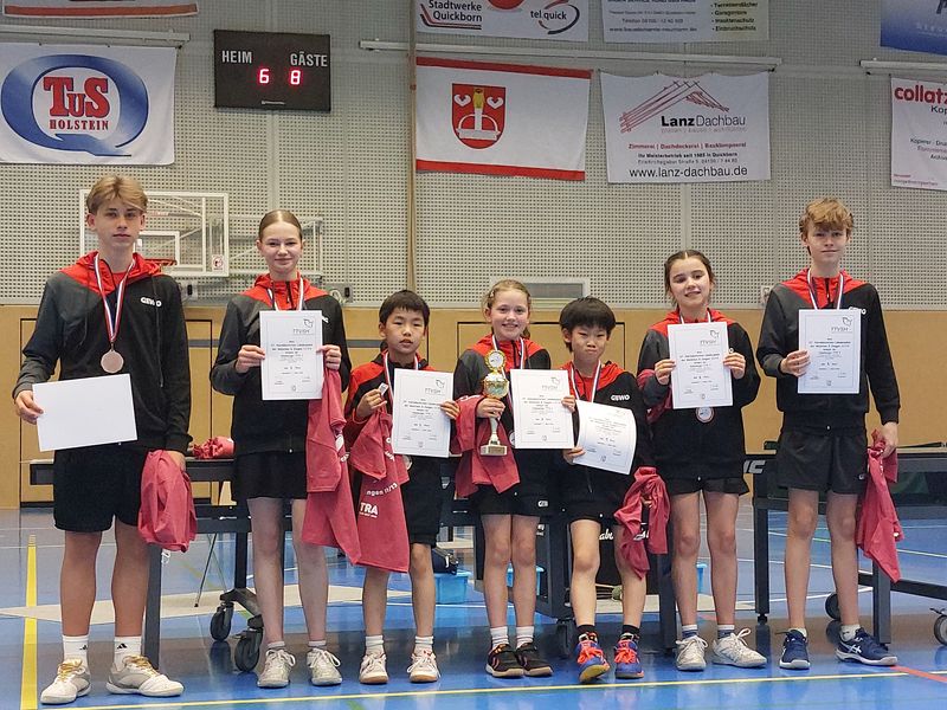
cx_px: 474
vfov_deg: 54.9
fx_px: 684
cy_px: 355
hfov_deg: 69.4
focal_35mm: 25
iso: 250
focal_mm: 5.23
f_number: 1.8
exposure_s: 1/120
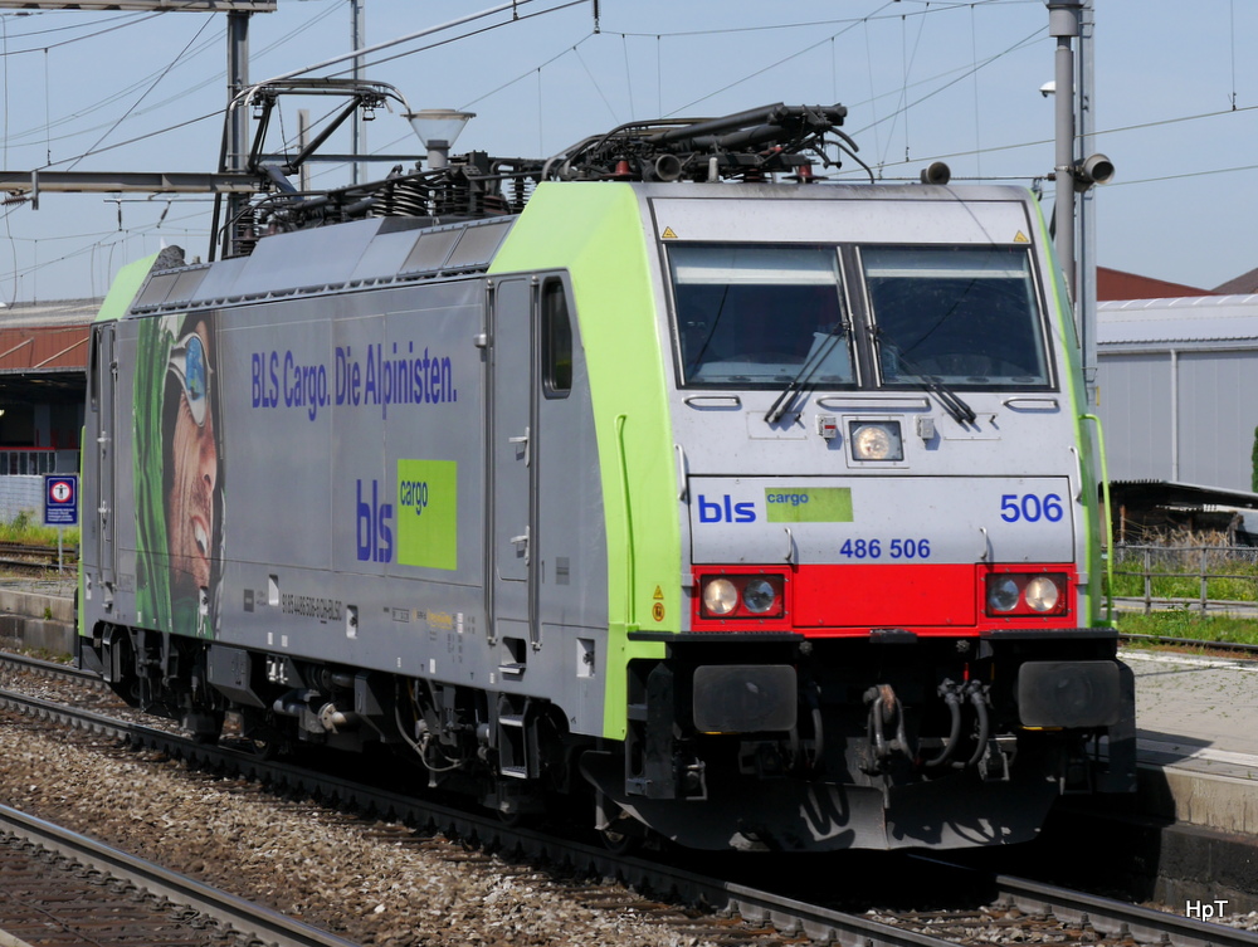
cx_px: 629
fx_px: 4440
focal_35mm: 122
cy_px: 474
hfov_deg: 16.1
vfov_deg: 12.2
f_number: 7.1
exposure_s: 1/500
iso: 160
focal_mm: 61
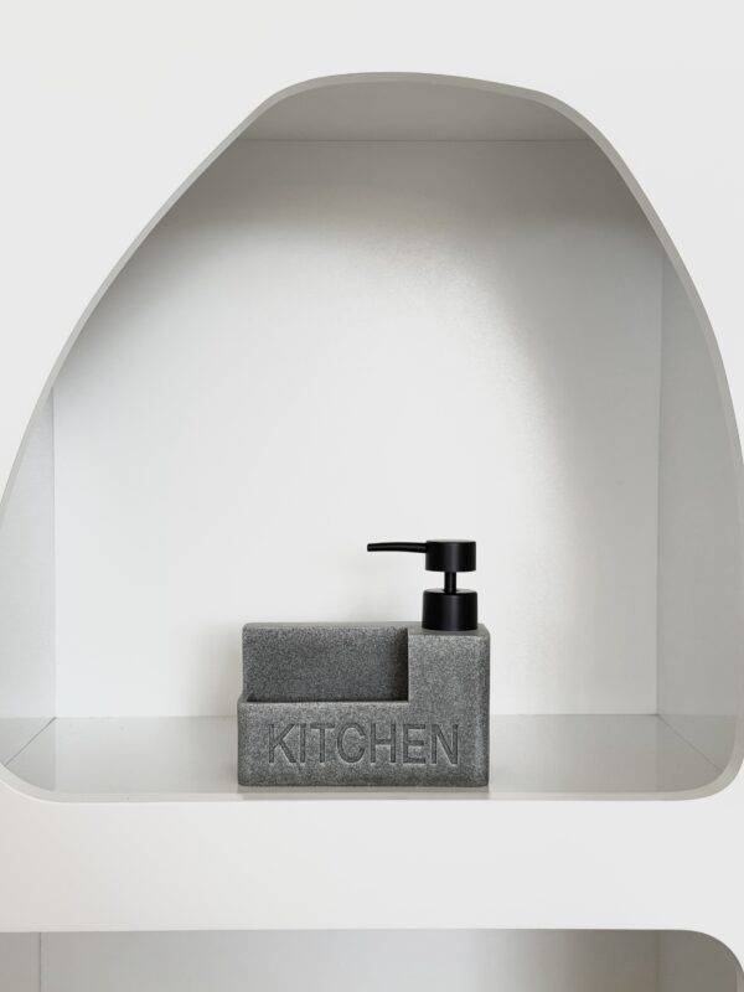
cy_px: 496
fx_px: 1376
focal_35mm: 48
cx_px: 372
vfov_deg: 39.7
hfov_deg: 30.3
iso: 64
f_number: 1.78
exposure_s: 1/121
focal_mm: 6.76
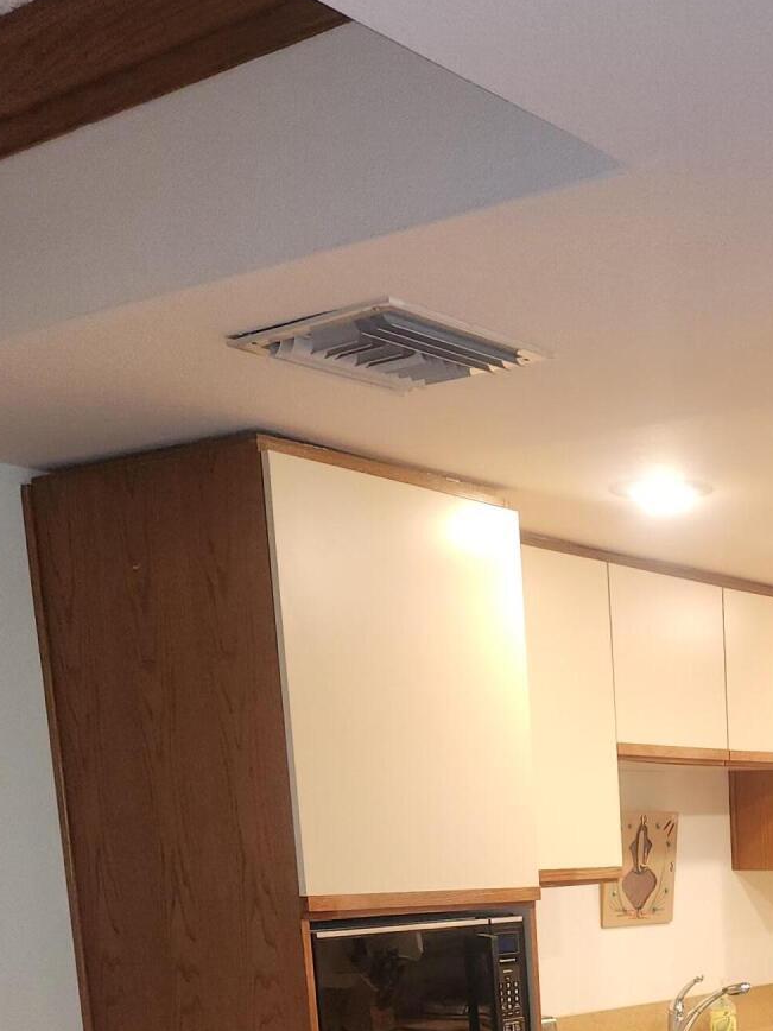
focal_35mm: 53
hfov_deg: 25.6
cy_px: 1100
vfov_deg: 32.4
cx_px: 843
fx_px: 1578
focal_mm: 5.4
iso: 100
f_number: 1.8
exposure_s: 1/60
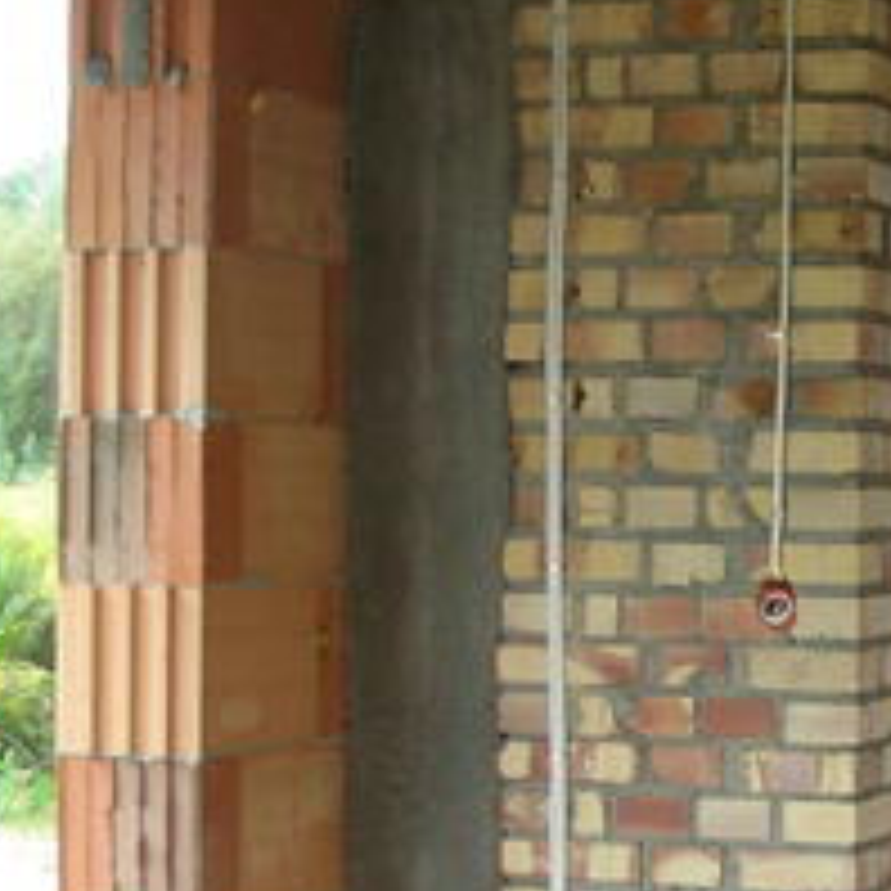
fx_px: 3203
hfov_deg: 15.4
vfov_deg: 15.8
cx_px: 963
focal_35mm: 110
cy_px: 533
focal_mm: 6.3
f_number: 2.9
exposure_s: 1/85.4
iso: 79
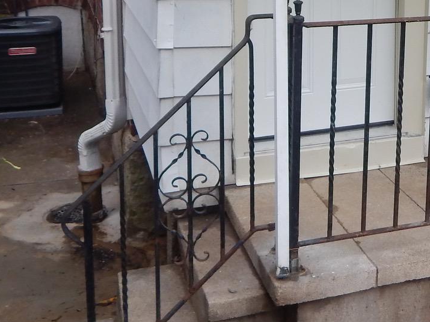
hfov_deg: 29.4
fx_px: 782
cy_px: -19
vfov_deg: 22.2
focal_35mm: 63
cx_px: 392
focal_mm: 4
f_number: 3
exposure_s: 1/100
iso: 125
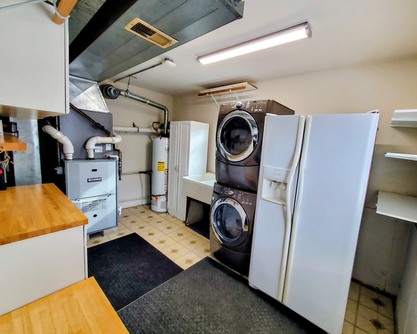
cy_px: 163
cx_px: 229
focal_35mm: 14
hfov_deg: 100.4
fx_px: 173
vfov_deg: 88.0
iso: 160
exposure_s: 1/60
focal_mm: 1.8
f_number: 2.2
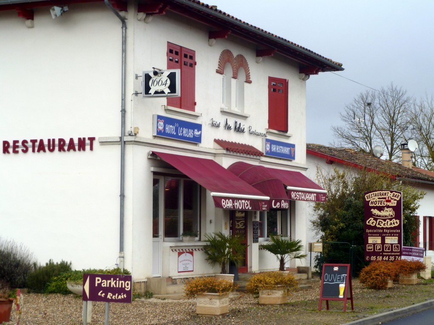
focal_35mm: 90
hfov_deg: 21.8
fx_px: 1128
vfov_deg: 16.4
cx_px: 217
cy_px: 162
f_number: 4.6
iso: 80
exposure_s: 1/250
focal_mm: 16.1
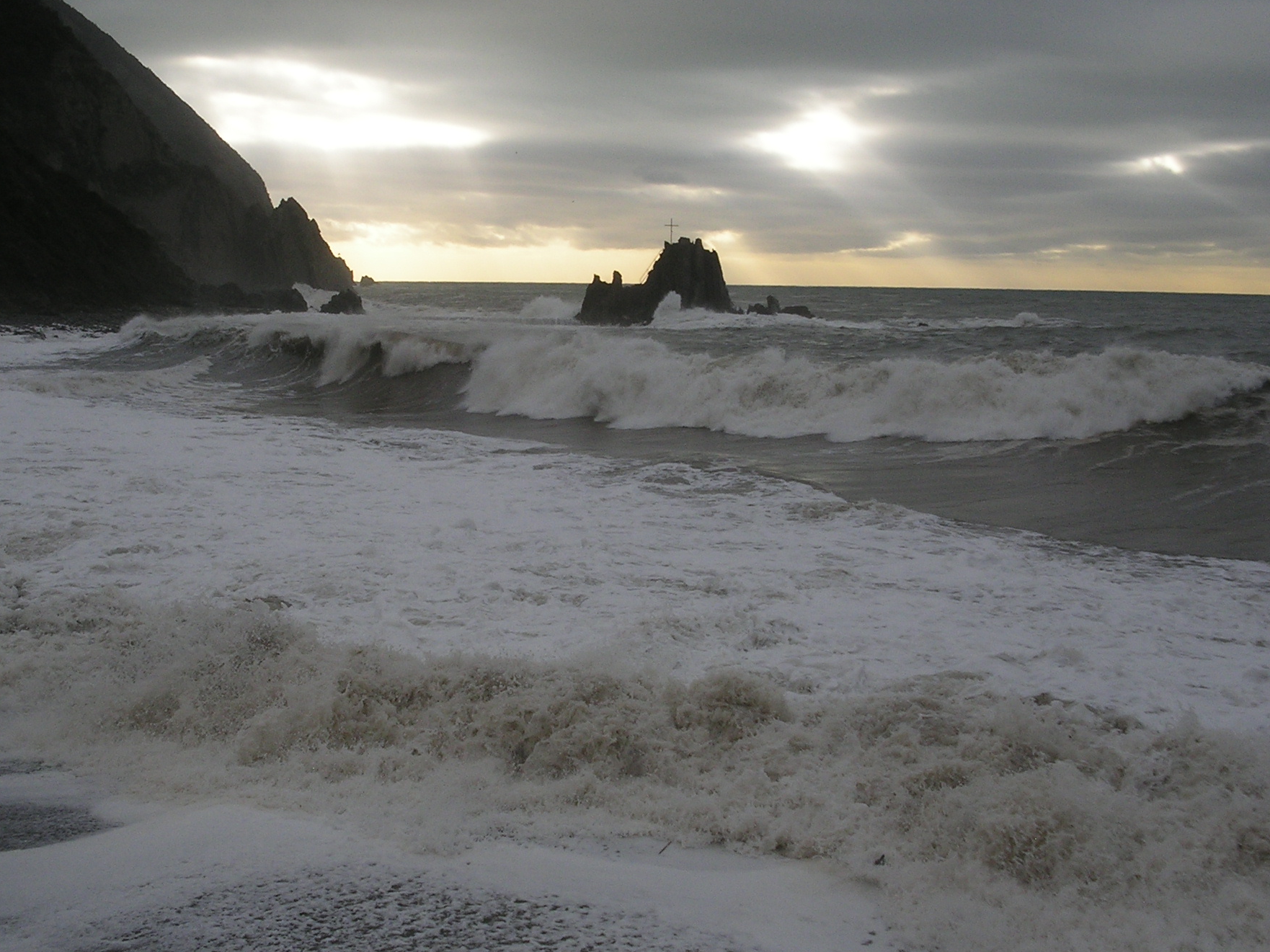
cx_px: 497
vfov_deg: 29.7
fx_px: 1797
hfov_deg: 38.7
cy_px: 438
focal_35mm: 49
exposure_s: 1/350
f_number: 5.6
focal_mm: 7.8
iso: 100
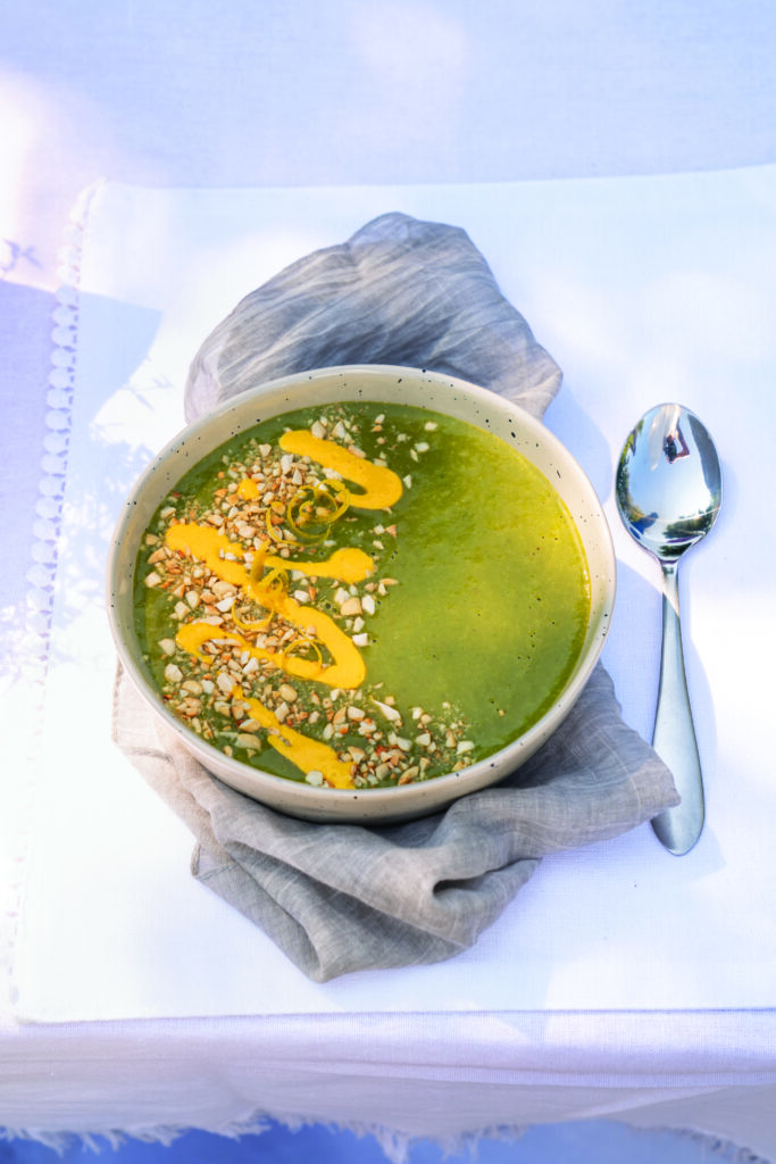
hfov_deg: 22.3
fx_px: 1972
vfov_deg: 32.9
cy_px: 582
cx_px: 388
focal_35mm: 61
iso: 100
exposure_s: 1/80
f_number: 7.1
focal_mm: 61
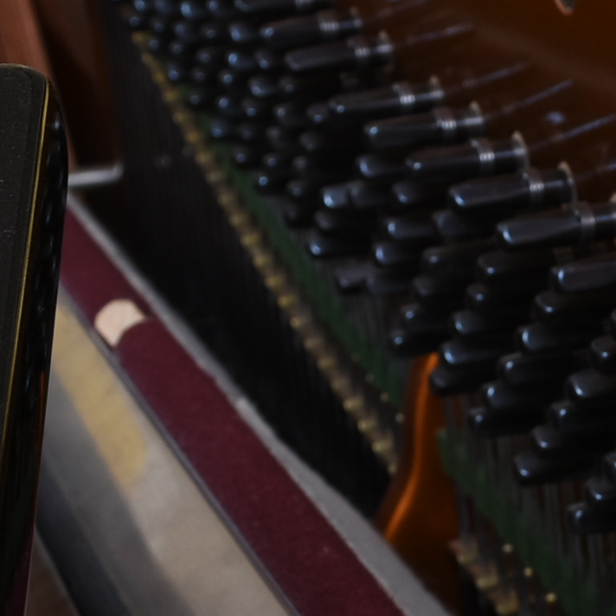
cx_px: 601
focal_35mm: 118
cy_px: 452
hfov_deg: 14.6
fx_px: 2376
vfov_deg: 14.7
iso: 320
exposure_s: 1/100
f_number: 11
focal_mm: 22
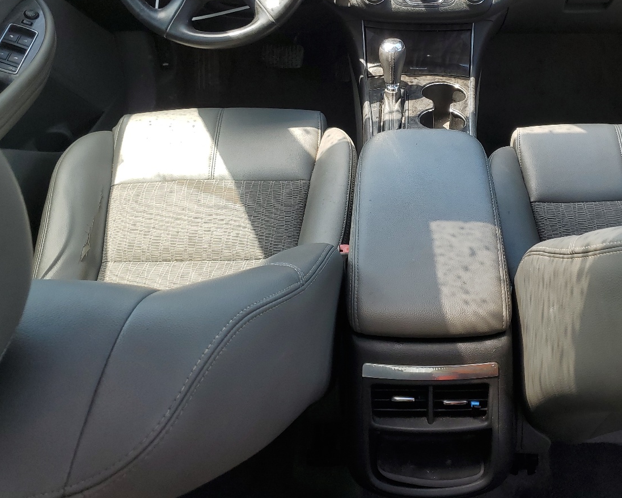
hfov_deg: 48.3
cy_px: 169
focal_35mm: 37
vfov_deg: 39.7
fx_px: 681
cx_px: 414
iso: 50
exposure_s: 1/400
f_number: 1.5
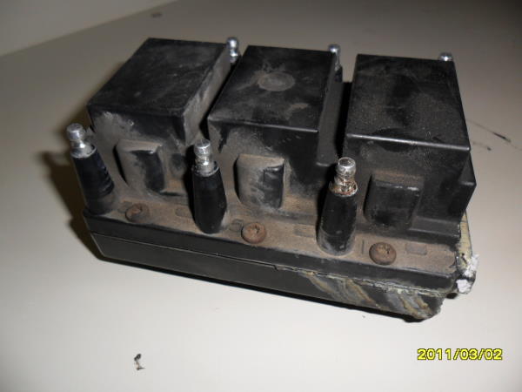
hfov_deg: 65.3
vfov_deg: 51.4
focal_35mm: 27
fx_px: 407
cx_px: 261
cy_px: 196
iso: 100
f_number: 8.9
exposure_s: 1/45
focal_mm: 4.9
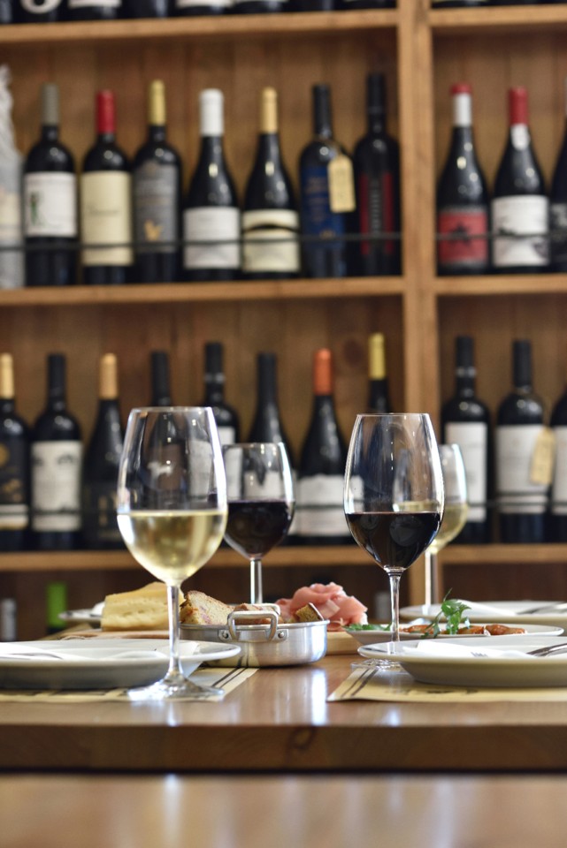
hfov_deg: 13.1
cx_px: 284
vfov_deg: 19.4
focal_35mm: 105
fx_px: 2478
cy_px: 424
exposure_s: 1/80
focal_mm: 105
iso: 2000
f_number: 5
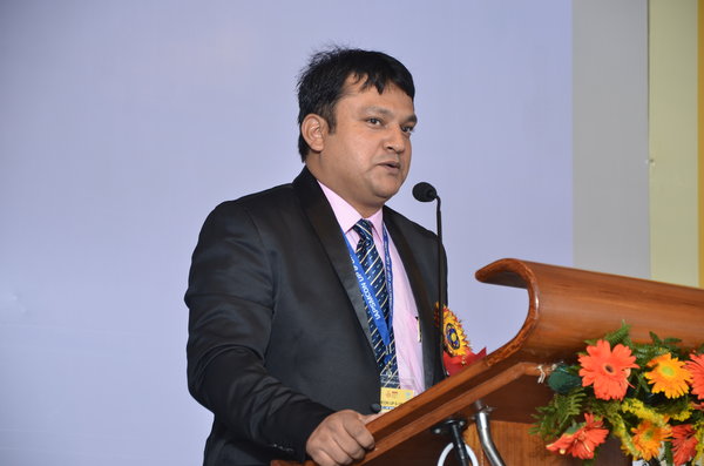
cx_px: 352
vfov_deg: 9.3
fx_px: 2868
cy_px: 233
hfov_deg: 14.0
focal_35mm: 147
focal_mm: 98
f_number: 5.6
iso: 200
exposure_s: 1/125
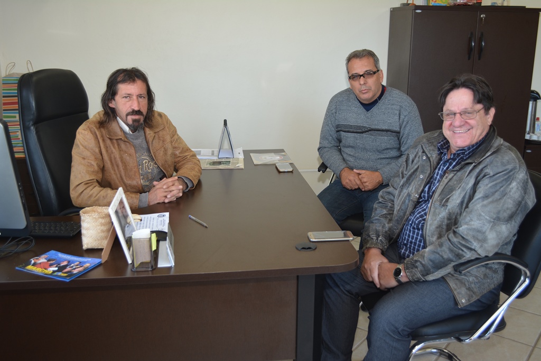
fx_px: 541
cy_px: 180
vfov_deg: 36.9
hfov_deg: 53.1
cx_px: 270
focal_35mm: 36
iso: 400
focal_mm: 24
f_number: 4
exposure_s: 1/60
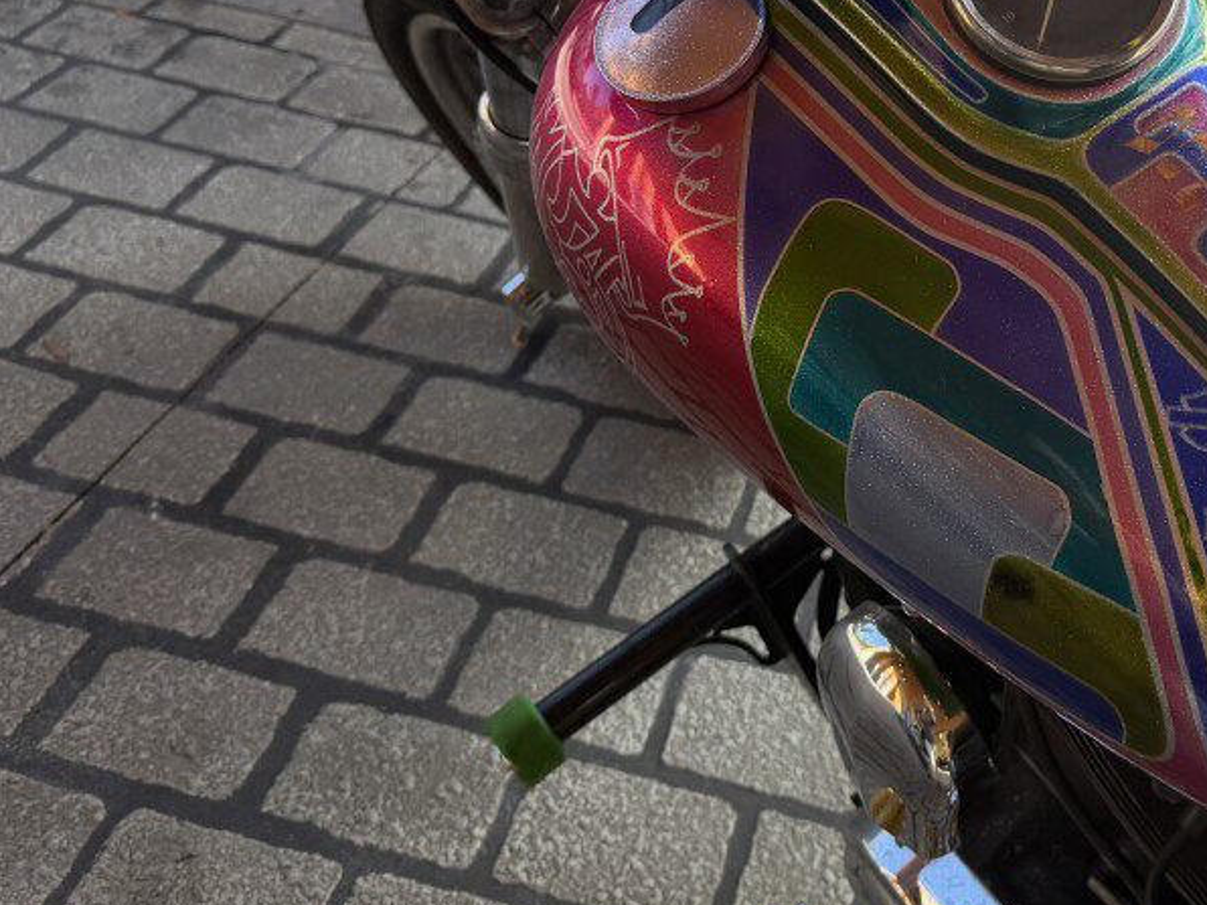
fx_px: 1499
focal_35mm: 43
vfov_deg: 32.9
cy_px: 219
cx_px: 898
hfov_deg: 42.6
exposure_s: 1/822
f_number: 1.78
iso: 100
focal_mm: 6.76
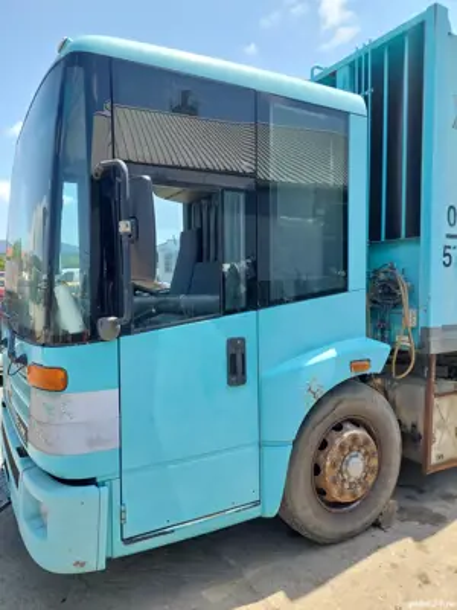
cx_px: 228
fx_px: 440
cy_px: 305
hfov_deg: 54.9
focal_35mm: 25
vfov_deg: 69.4
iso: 40
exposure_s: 1/699
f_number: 1.8
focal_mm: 5.23
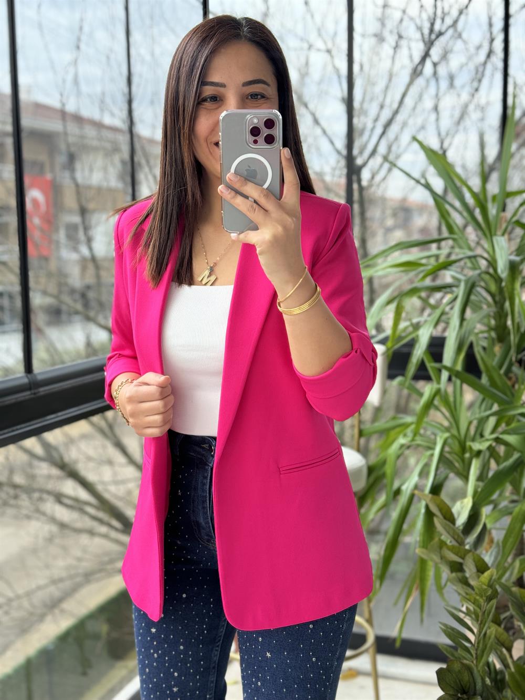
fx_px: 970
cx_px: 262
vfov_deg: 39.7
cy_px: 350
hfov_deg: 30.3
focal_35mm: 48
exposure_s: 1/87
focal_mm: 6.86
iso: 100
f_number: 1.78
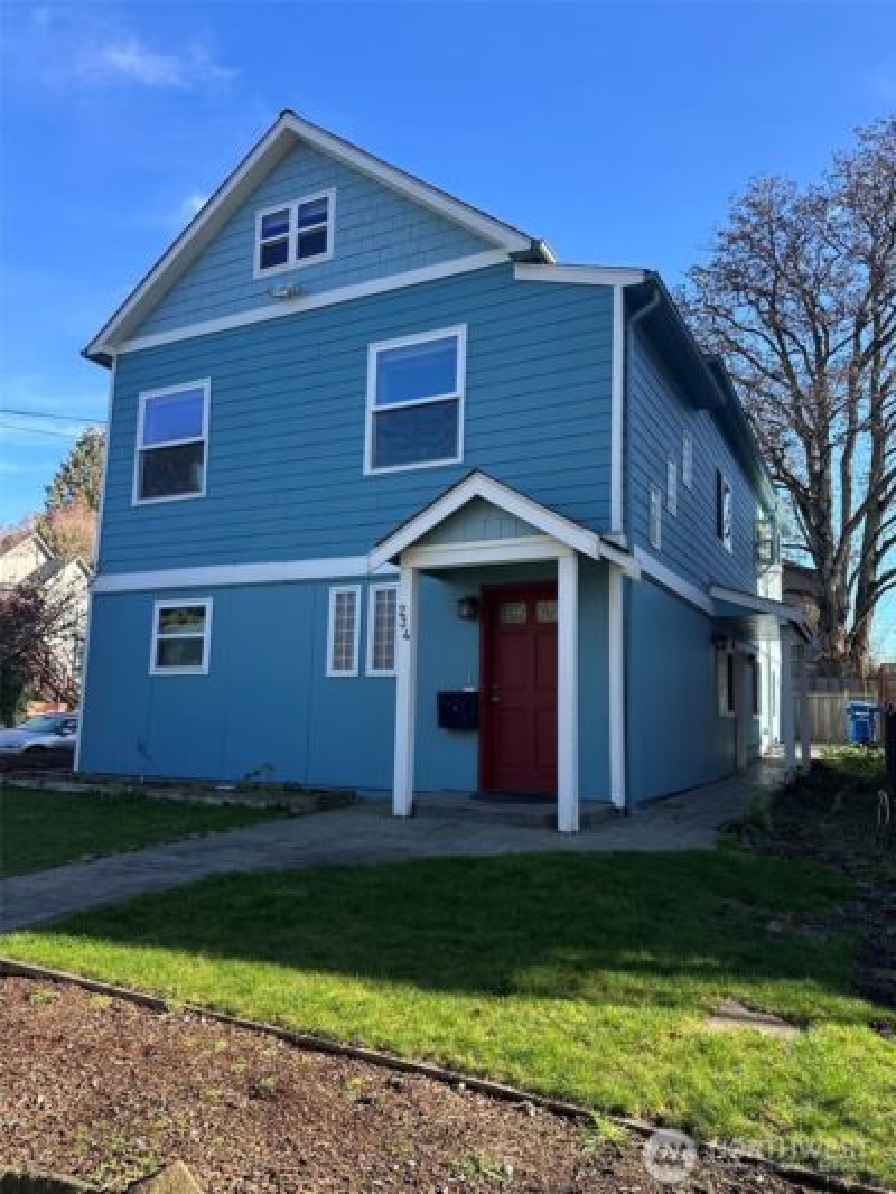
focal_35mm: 24
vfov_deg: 71.6
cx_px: 448
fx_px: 828
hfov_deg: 56.8
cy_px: 597
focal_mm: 6.86
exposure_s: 1/822
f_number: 1.78
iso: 80
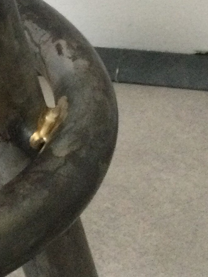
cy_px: 13
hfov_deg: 12.7
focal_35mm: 114
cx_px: -37
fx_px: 913
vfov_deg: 17.0
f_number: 2.4
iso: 250
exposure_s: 1/33
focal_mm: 3.3
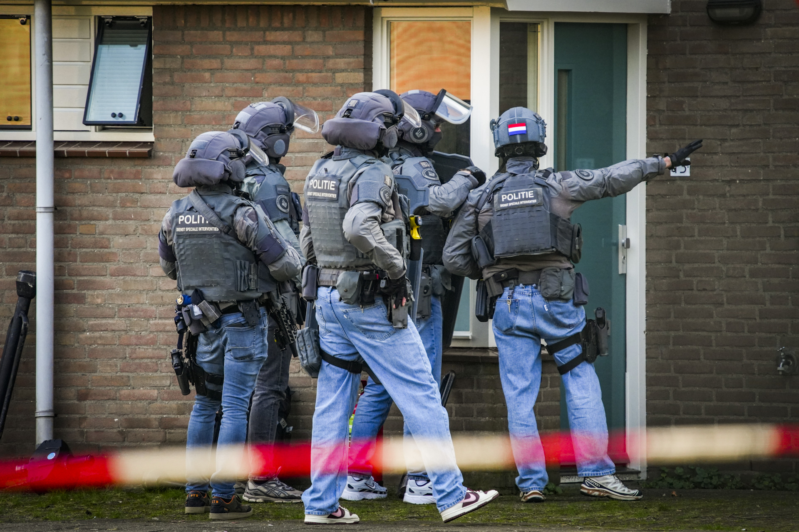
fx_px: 10675
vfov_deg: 2.9
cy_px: 266
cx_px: 400
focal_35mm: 481
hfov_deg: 4.3
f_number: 6.3
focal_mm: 481
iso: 1600
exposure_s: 1/1250
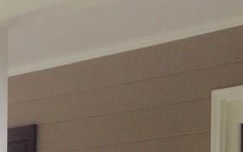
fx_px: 848
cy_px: 280
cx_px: 82
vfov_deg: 9.7
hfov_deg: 16.3
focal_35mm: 128
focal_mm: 4.12
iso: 64
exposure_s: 1/120
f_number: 2.4
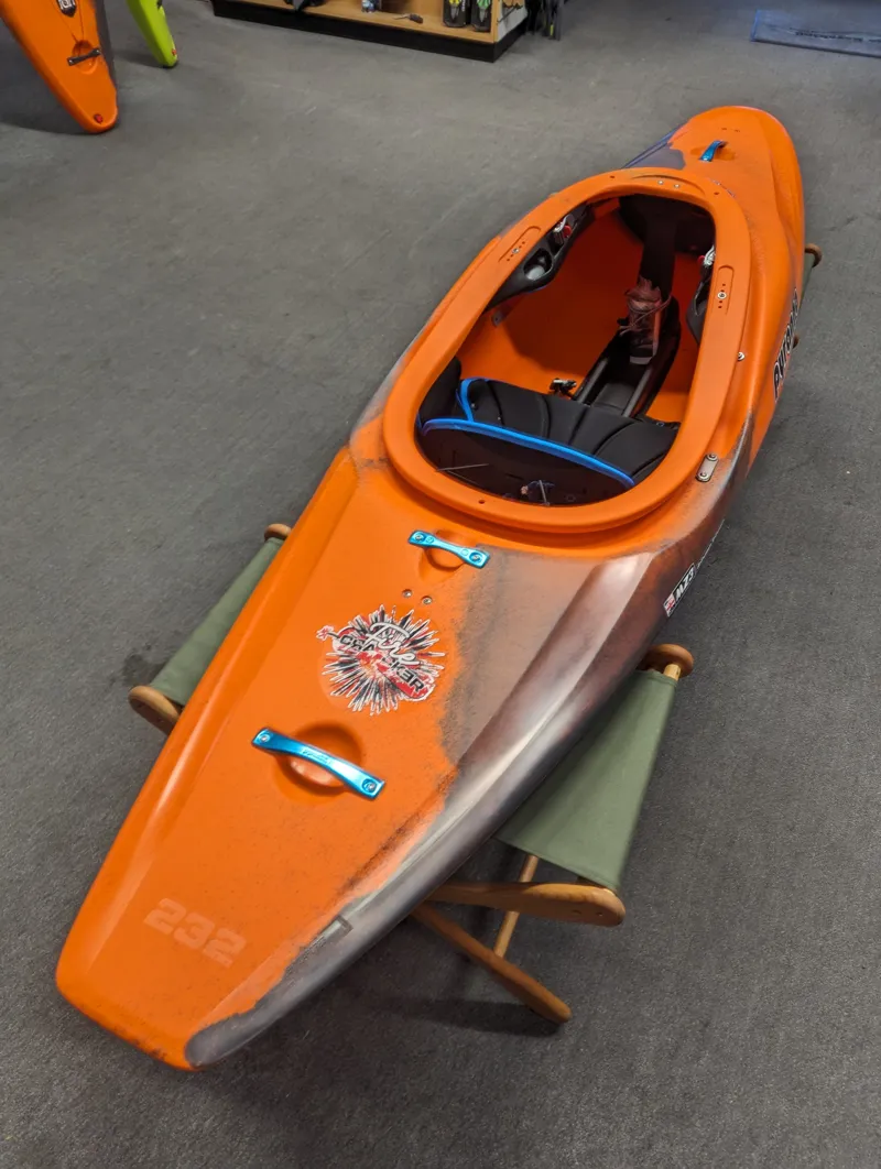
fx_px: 812
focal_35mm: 24
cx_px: 440
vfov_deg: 71.5
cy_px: 584
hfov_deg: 57.0
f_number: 1.85
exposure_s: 1/25
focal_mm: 6.81
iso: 50
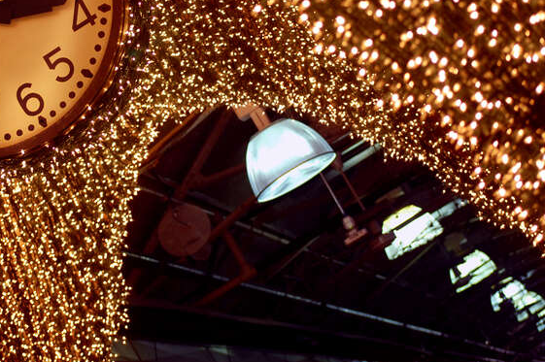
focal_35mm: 118
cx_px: 211
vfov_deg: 11.6
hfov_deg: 17.4
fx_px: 1780
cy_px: 107
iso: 400
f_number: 4
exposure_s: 1/50
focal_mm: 55
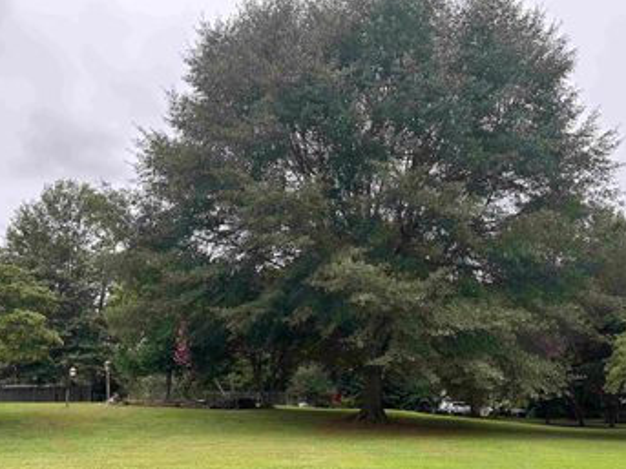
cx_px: 418
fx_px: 633
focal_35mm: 35
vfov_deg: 40.0
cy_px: 328
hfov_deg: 51.6
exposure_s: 1/574
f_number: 1.78
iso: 80
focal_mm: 6.86
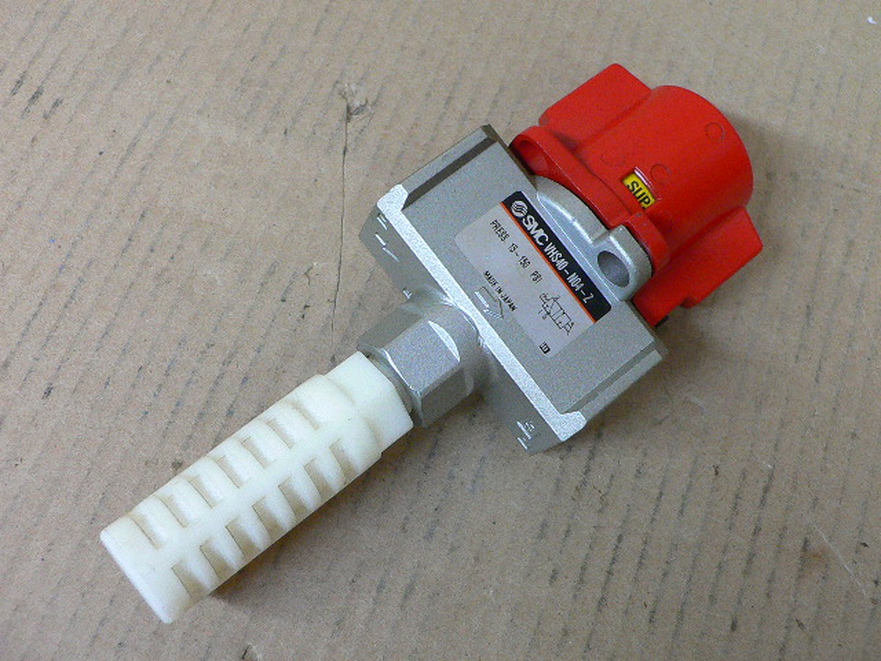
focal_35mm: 47
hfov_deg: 40.4
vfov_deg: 30.9
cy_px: 330
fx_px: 1196
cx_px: 440
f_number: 2.8
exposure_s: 1/15
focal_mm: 6.2
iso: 200
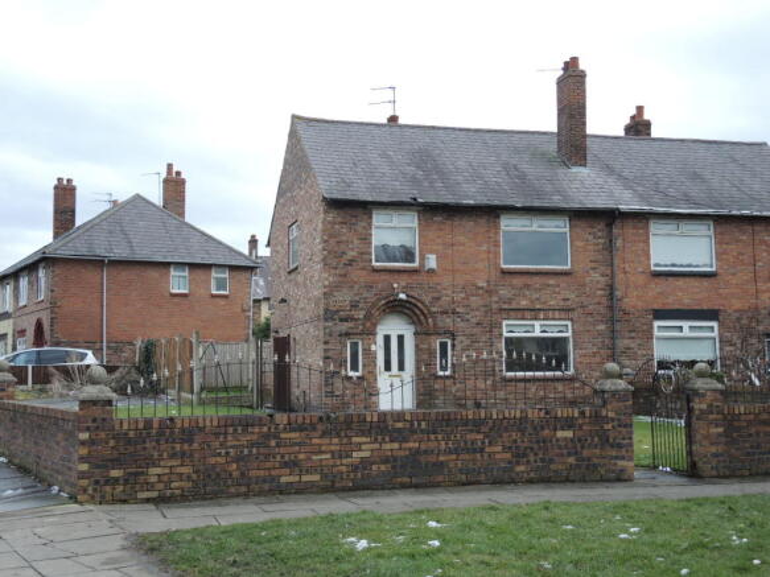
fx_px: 934
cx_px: 385
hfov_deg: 44.8
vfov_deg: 34.3
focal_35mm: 42
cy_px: 288
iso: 80
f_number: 2.5
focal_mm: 9
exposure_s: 1/200
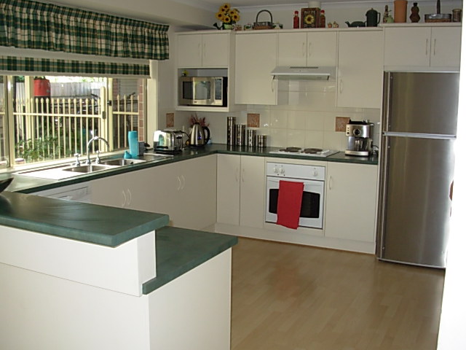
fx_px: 512
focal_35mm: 38
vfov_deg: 37.7
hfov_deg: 49.0
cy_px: 175
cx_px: 233
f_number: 2.9
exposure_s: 1/49.4
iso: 77
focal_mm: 6.3
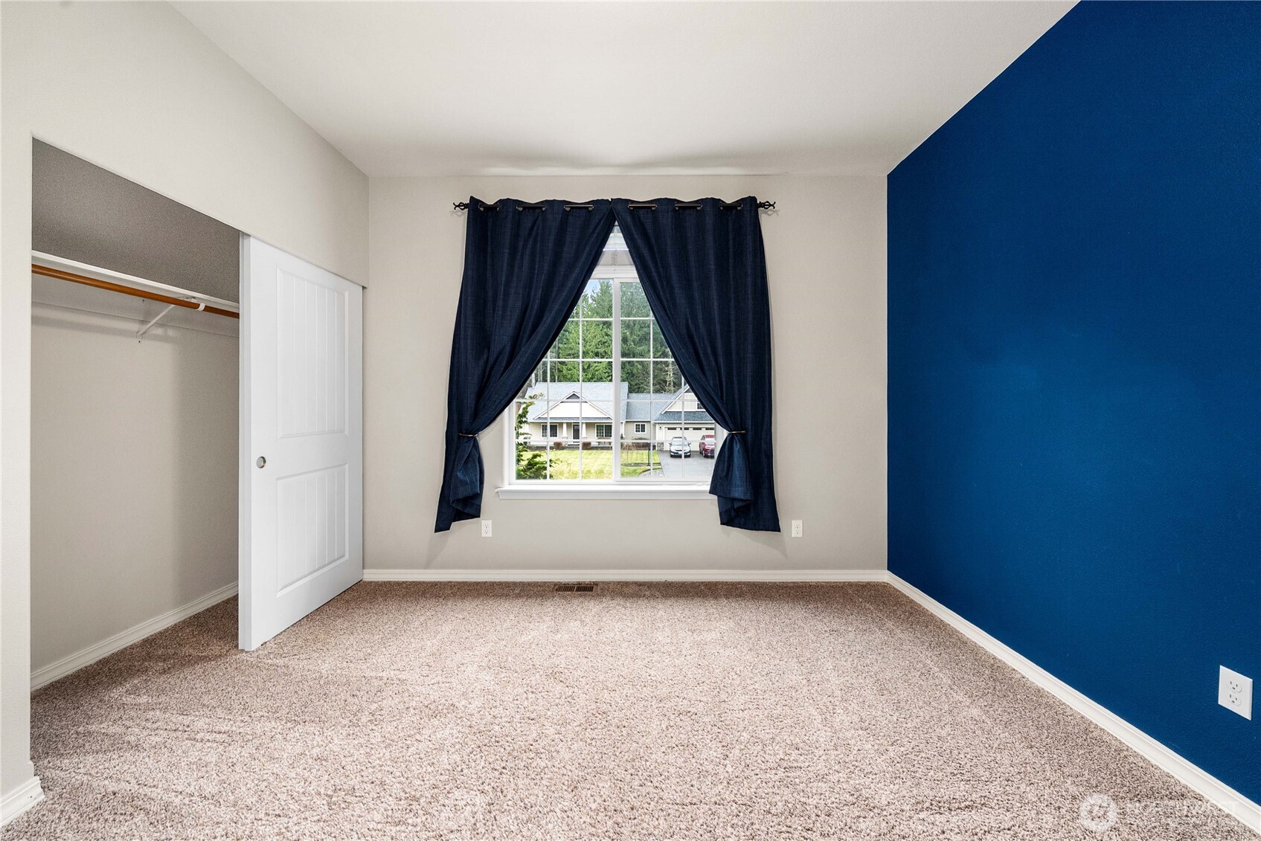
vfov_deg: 90.0
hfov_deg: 112.6
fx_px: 420
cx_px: 630
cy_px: 420
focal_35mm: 12
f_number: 7.1
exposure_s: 1/60
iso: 320
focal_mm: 12
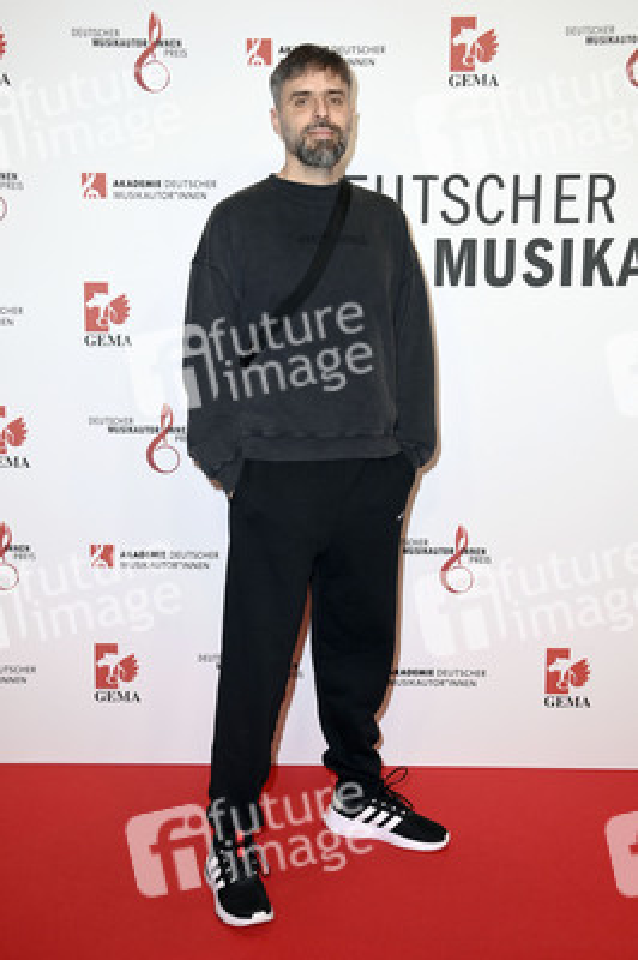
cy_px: 480
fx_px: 1065
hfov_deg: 33.3
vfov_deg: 48.5
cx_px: 319
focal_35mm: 40
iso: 800
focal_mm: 40
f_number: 5.6
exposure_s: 1/250
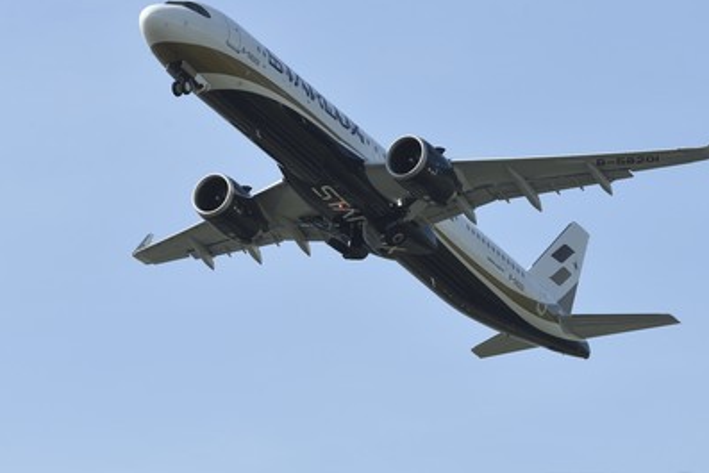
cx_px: 332
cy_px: 175
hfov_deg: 6.8
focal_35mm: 302
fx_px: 5950
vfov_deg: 4.6
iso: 250
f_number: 8
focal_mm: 200
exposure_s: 1/1000
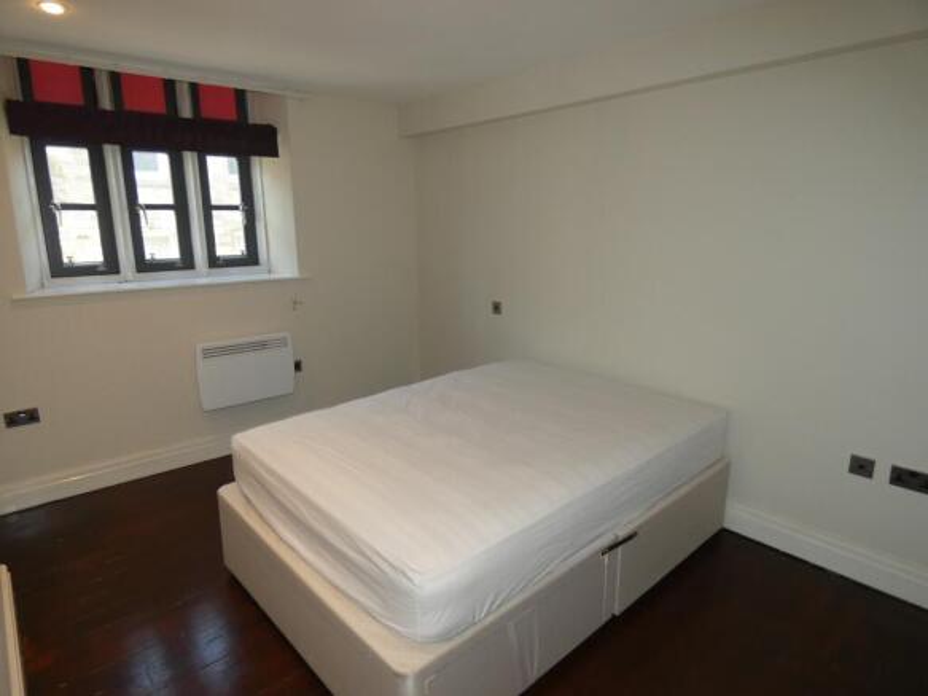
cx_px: 464
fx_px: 536
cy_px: 348
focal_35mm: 20
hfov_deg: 81.8
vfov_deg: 66.0
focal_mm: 3.6
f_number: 2.8
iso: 160
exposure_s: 1/60
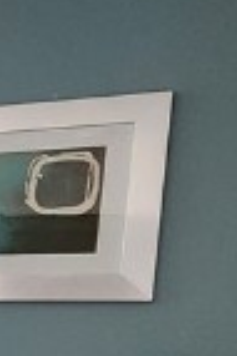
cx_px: -661
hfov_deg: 8.5
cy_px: 441
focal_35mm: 97
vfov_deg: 19.6
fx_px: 960
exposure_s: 1/60
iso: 320
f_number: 2.2
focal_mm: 2.2
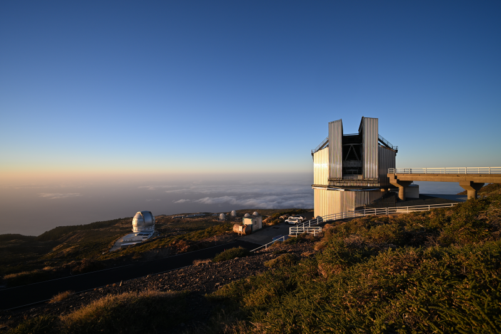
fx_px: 223
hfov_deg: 96.7
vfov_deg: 73.7
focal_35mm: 16
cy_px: 167
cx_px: 250
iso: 180
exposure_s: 1/250
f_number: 5.6
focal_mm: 16
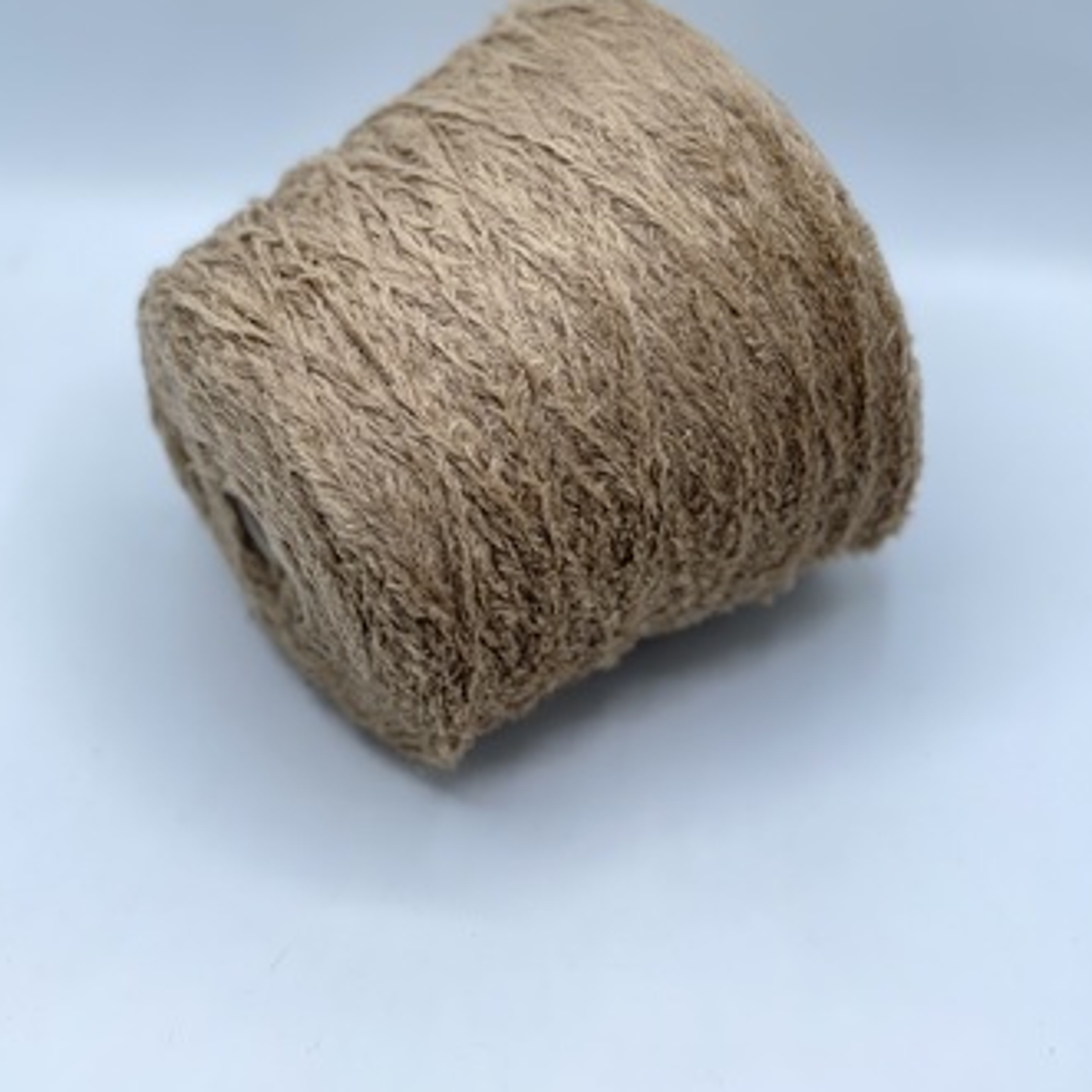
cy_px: 383
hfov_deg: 21.1
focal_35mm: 82
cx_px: 521
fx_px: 2927
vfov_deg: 21.1
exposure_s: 1/134
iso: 20
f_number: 2.2
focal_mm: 7.5
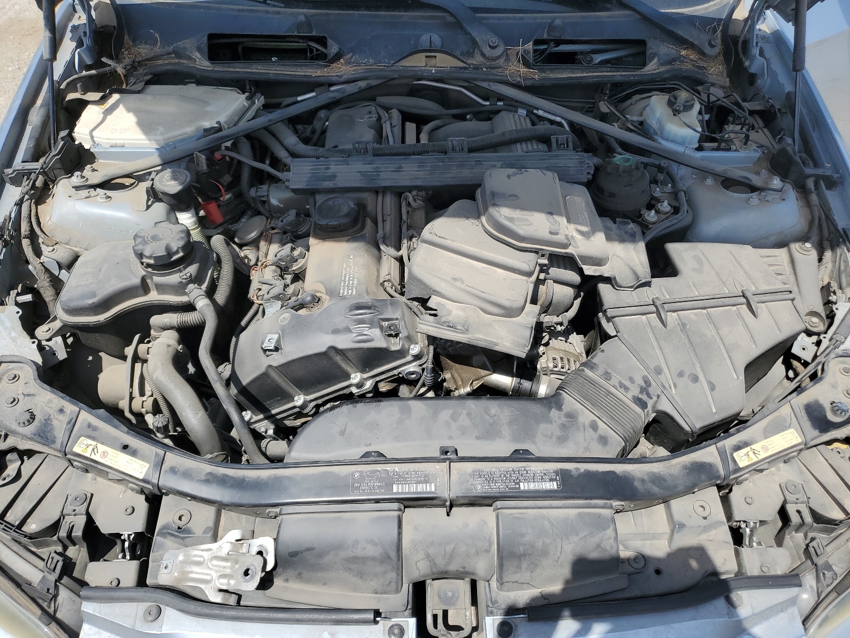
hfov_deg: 67.3
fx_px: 638
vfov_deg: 53.1
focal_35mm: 26
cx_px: 425
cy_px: 319
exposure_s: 1/2500
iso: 50
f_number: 1.5
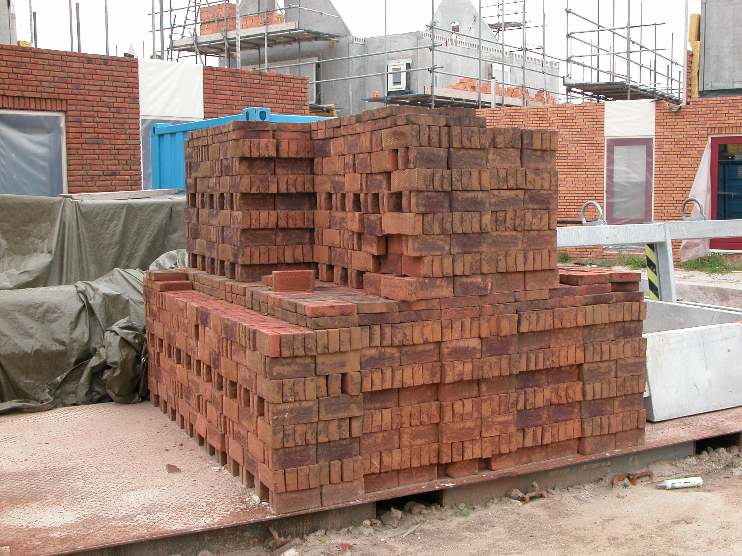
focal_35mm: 42
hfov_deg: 44.8
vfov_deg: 34.3
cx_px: 371
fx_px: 900
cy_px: 278
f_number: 5.2
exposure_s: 1/105
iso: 100
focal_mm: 10.7
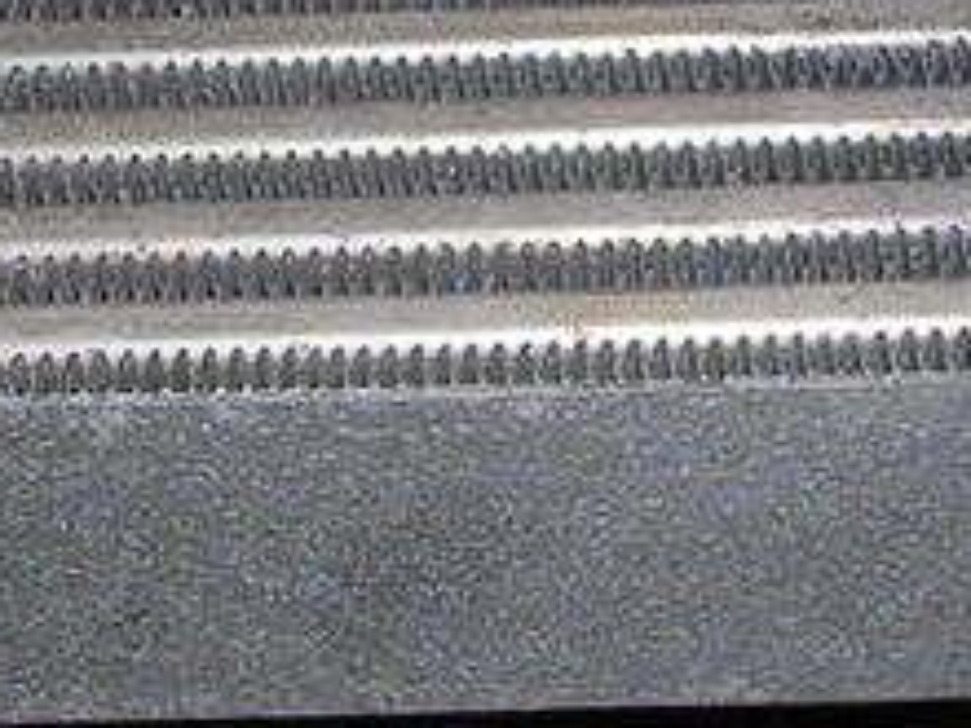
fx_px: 3871
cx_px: 587
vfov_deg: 10.7
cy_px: 115
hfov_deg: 14.3
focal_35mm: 138
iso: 50
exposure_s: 1/60.1
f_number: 2.8
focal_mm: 5.8
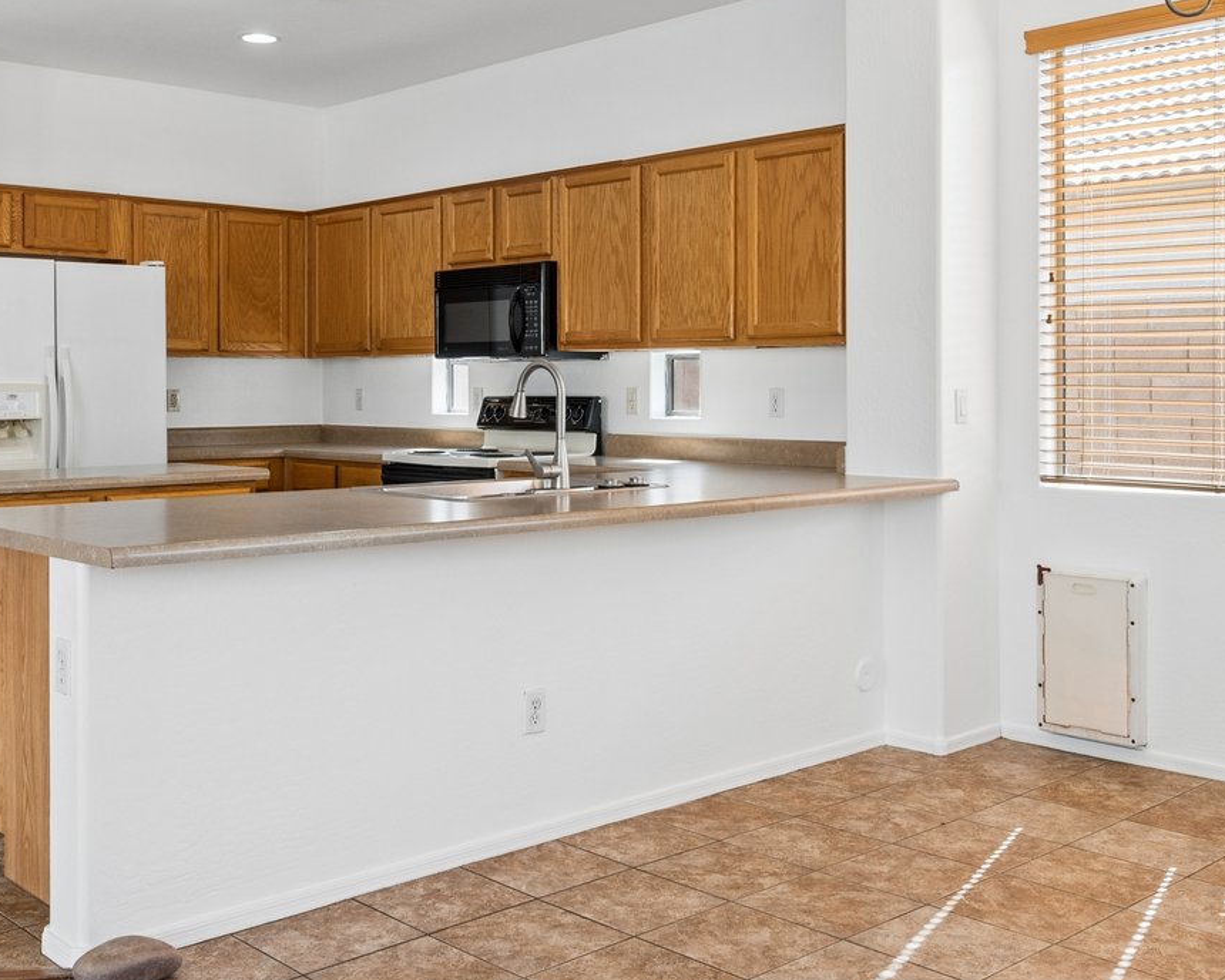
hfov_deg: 46.6
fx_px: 1418
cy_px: 367
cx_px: 550
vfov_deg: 37.9
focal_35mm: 39
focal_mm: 17.5
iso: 320
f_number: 8
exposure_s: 1/100
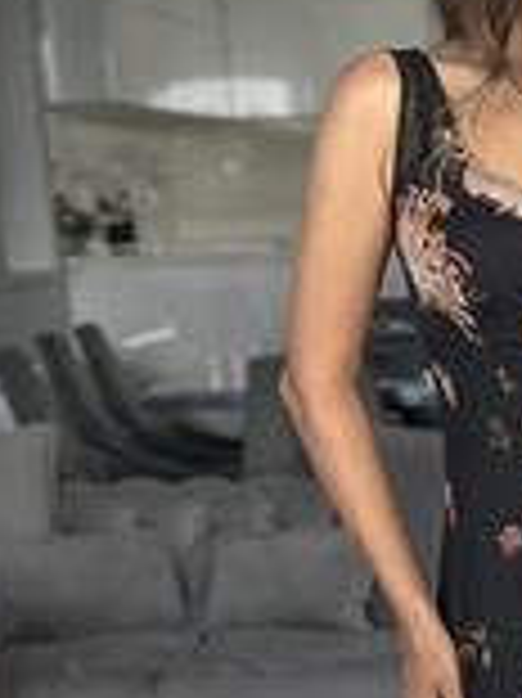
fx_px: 3161
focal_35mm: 157
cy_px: 639
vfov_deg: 12.5
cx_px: 652
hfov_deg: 9.3
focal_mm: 6.86
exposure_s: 1/121
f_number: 1.78
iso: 125
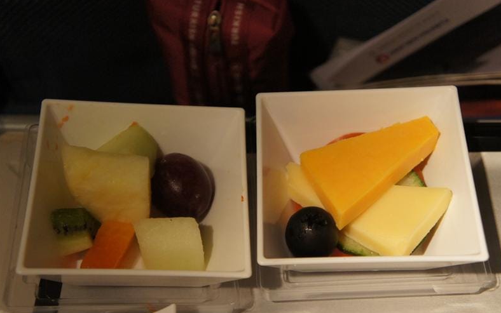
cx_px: 251
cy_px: 164
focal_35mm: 62
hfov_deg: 33.0
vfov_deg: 21.0
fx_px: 847
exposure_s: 1/40
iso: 1600
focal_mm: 40
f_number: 4.5
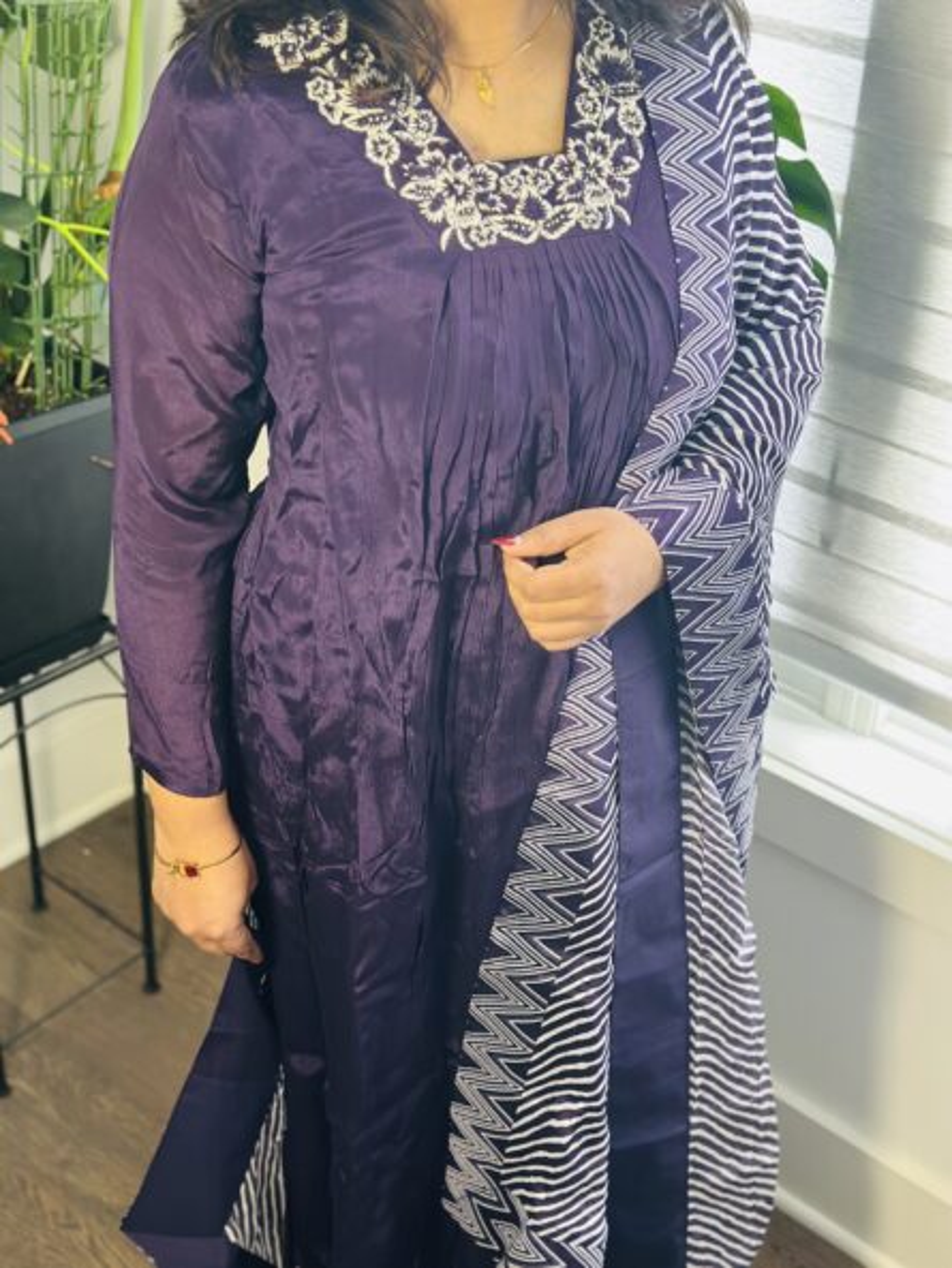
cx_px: 476
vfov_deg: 39.6
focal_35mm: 48
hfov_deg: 30.3
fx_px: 1759
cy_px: 634
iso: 320
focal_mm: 6.86
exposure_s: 1/60
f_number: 1.78
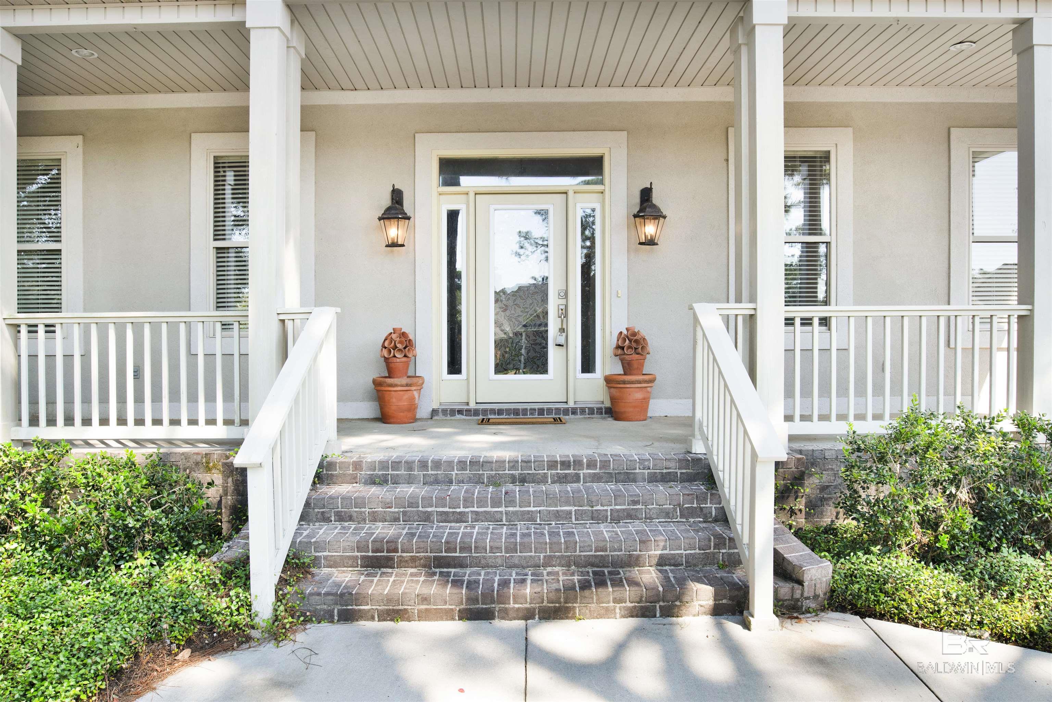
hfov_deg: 71.5
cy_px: 351
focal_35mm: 25
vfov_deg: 51.3
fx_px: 730
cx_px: 526
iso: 200
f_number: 11
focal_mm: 25
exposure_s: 1/60
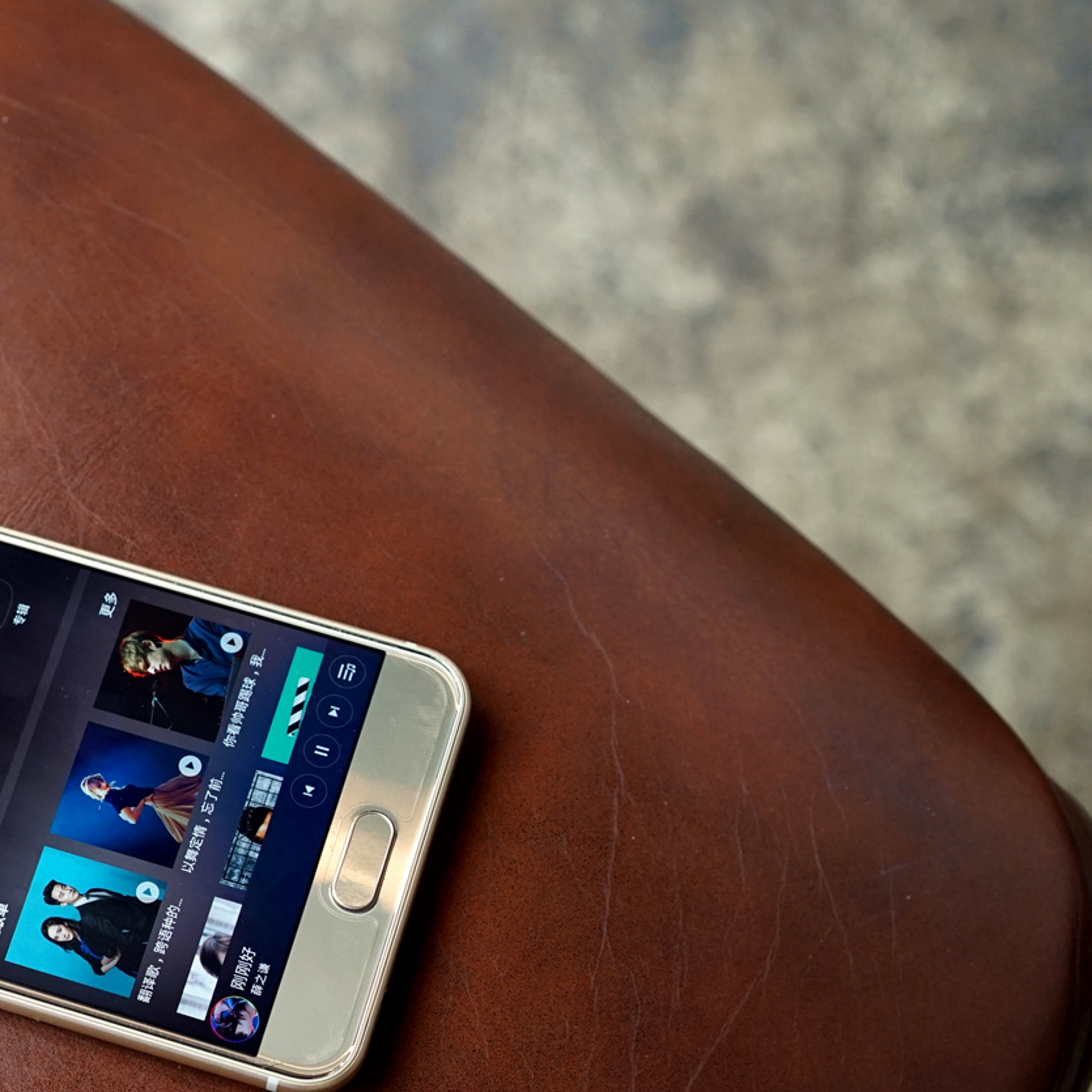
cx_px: -139
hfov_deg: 15.1
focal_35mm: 112
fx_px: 3997
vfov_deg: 15.5
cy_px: 682
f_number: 6.3
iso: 800
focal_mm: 55
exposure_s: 1/160
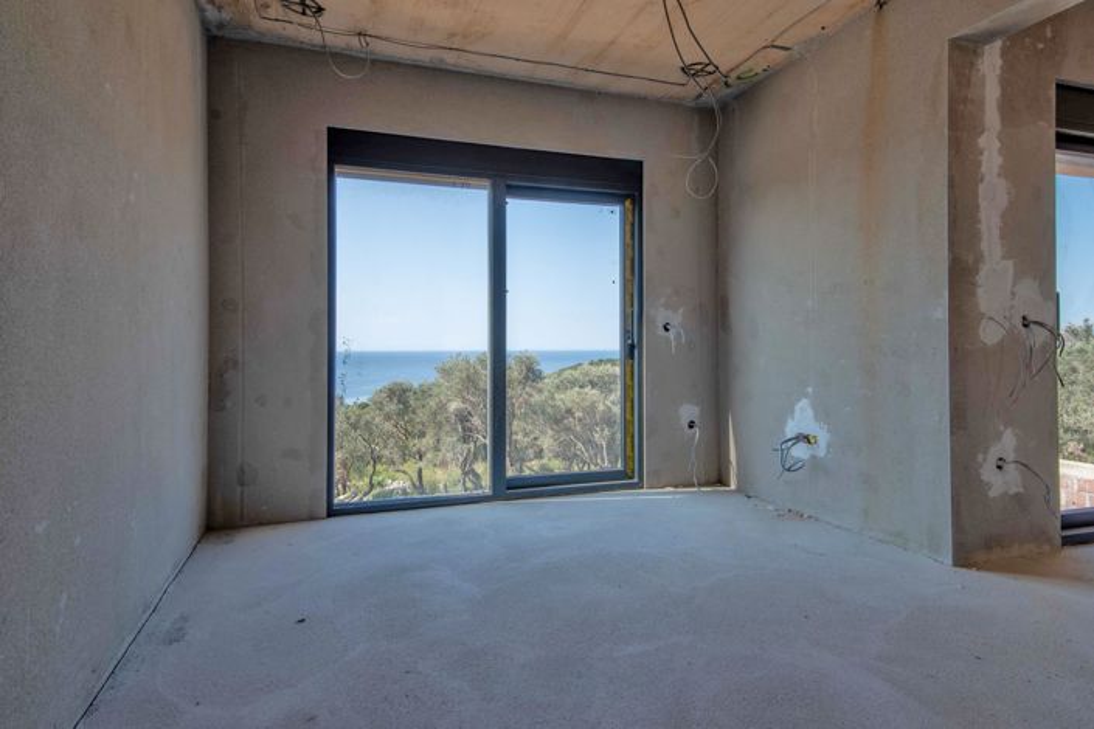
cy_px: 364
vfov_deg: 61.9
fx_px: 608
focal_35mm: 20
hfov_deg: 84.0
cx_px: 547
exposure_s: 1/160
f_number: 9
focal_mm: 20
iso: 200
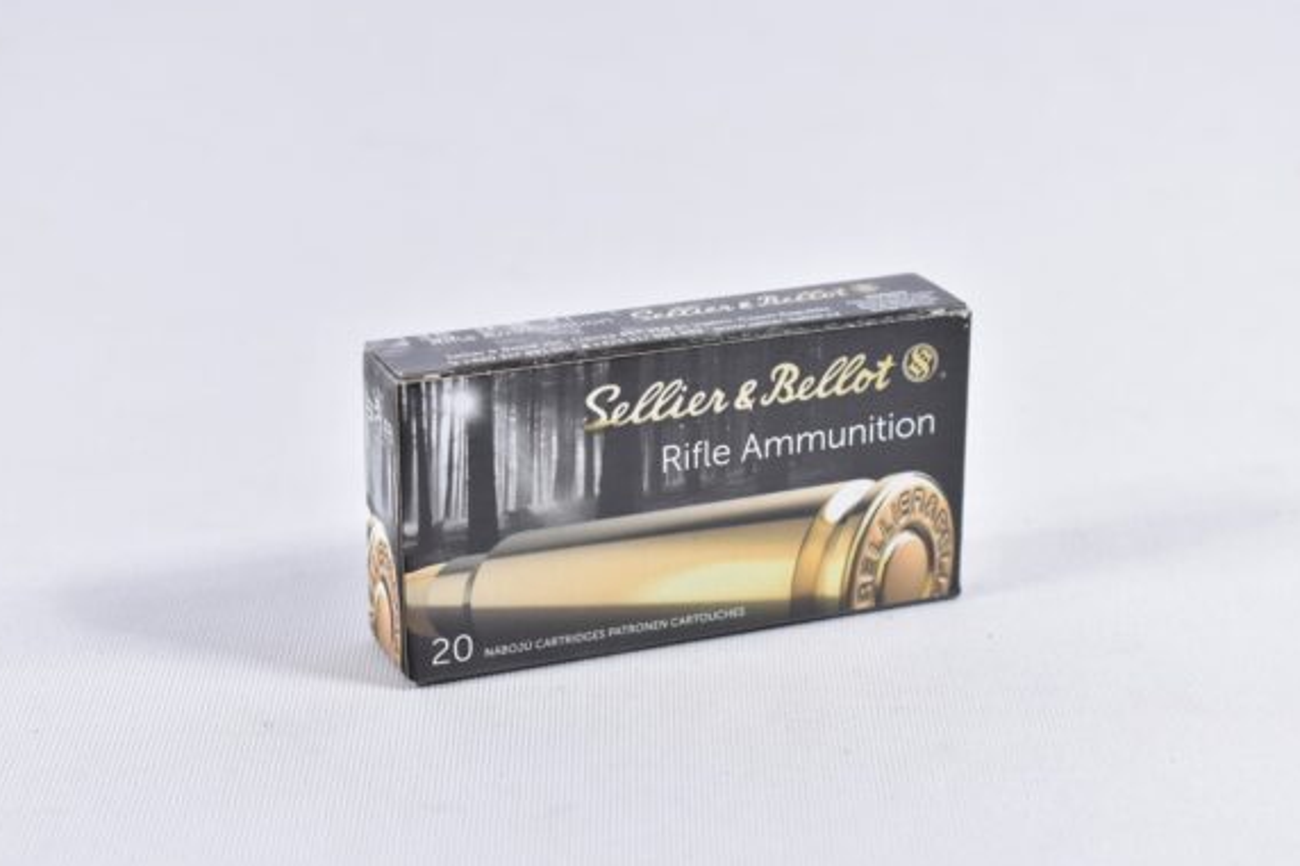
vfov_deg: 15.8
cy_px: 436
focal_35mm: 87
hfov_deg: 23.5
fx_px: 3123
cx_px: 648
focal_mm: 55
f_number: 5.6
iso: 640
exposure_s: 1/50
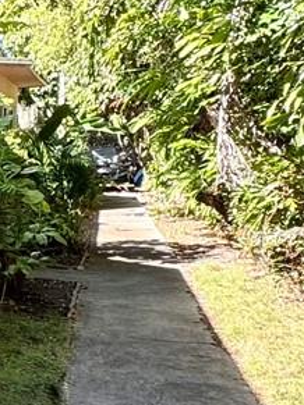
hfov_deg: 13.7
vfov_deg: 25.3
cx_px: -425
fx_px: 902
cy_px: 203
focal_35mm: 77
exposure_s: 1/117
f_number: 2.2
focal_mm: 2.22
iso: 40
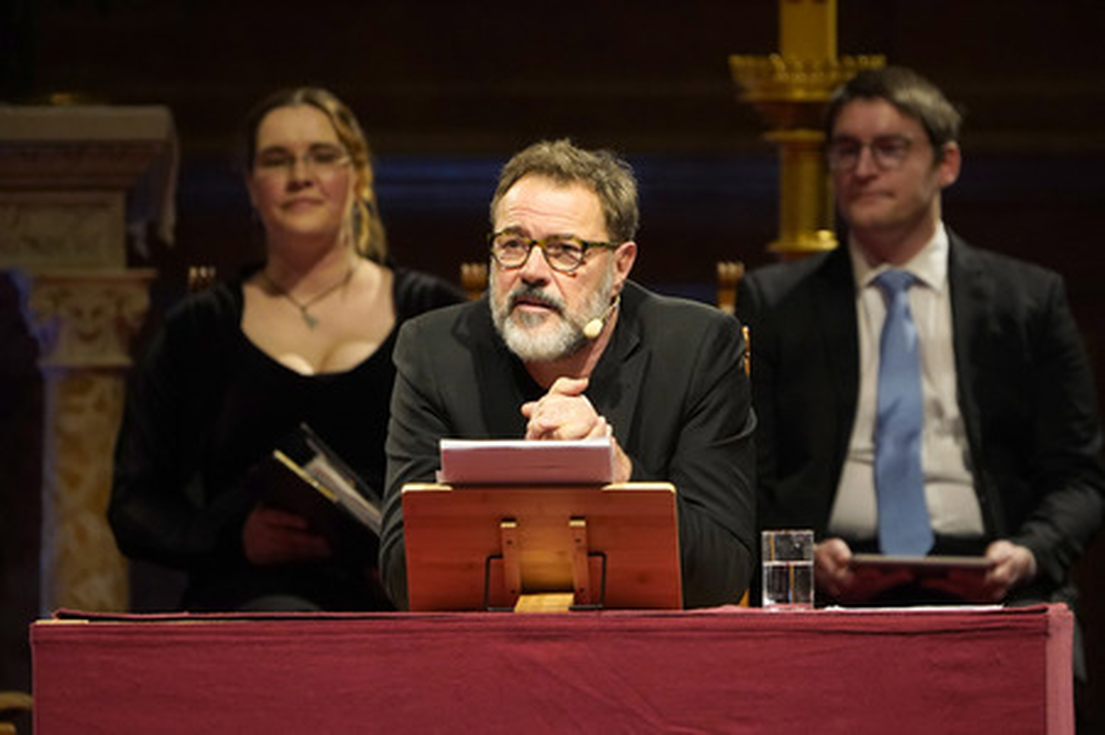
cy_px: 368
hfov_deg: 3.4
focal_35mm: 600
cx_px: 552
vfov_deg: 2.3
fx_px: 18403
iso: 5000
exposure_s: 1/125
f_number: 6.3
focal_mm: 600
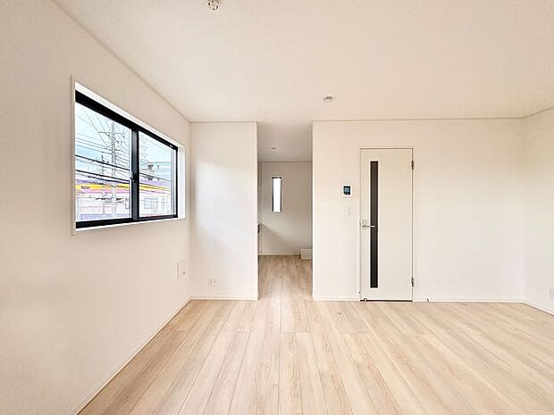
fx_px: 224
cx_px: 277
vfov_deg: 85.7
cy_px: 208
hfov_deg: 102.1
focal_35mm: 14
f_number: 2.2
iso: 100
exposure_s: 1/99
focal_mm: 2.22
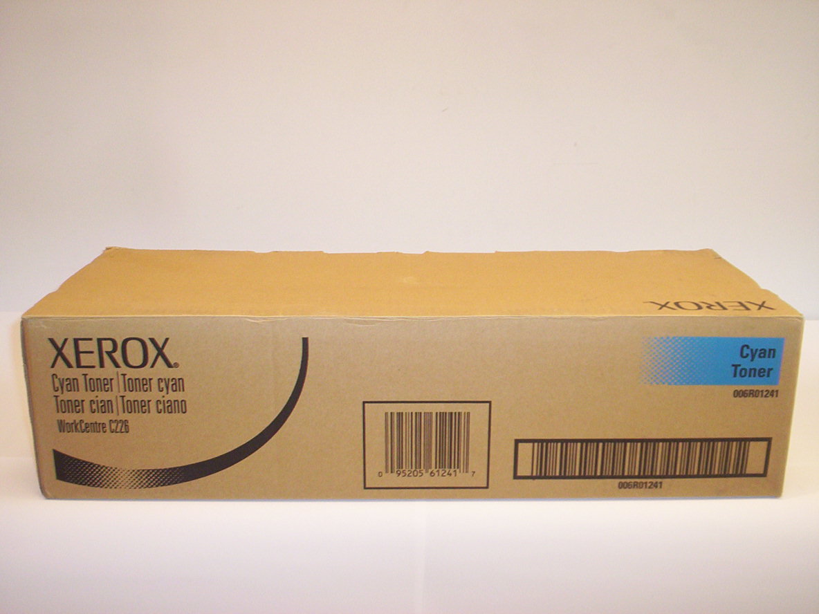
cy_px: 307
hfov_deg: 49.0
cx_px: 410
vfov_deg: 37.7
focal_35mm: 38
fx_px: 899
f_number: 4.5
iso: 140
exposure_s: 1/30
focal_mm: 4.99
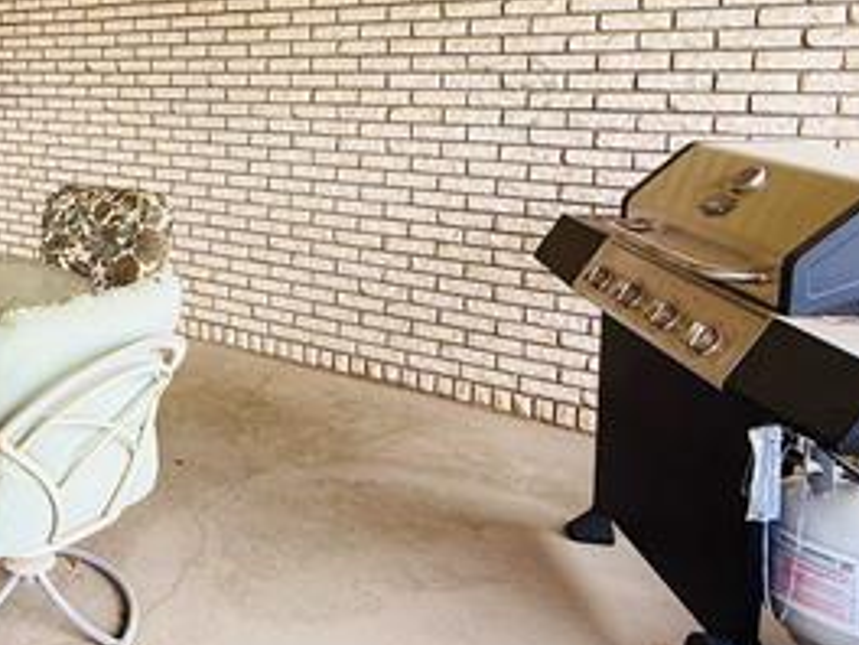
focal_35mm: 34
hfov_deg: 46.1
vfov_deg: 40.3
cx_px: 16
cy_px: 140
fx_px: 844
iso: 50
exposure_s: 1/128
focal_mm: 2.22
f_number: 2.2
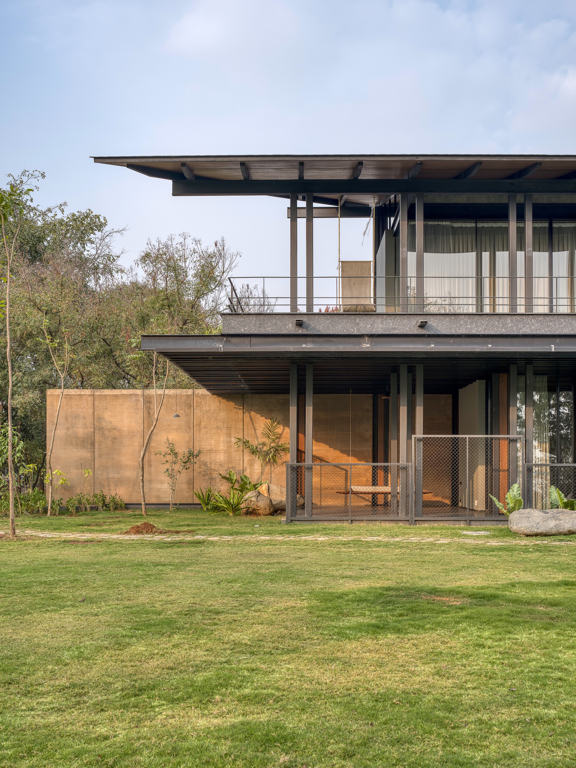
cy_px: 384
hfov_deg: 36.0
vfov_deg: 46.8
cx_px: 288
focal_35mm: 40
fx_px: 888
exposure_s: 1/25
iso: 200
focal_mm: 50
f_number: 10
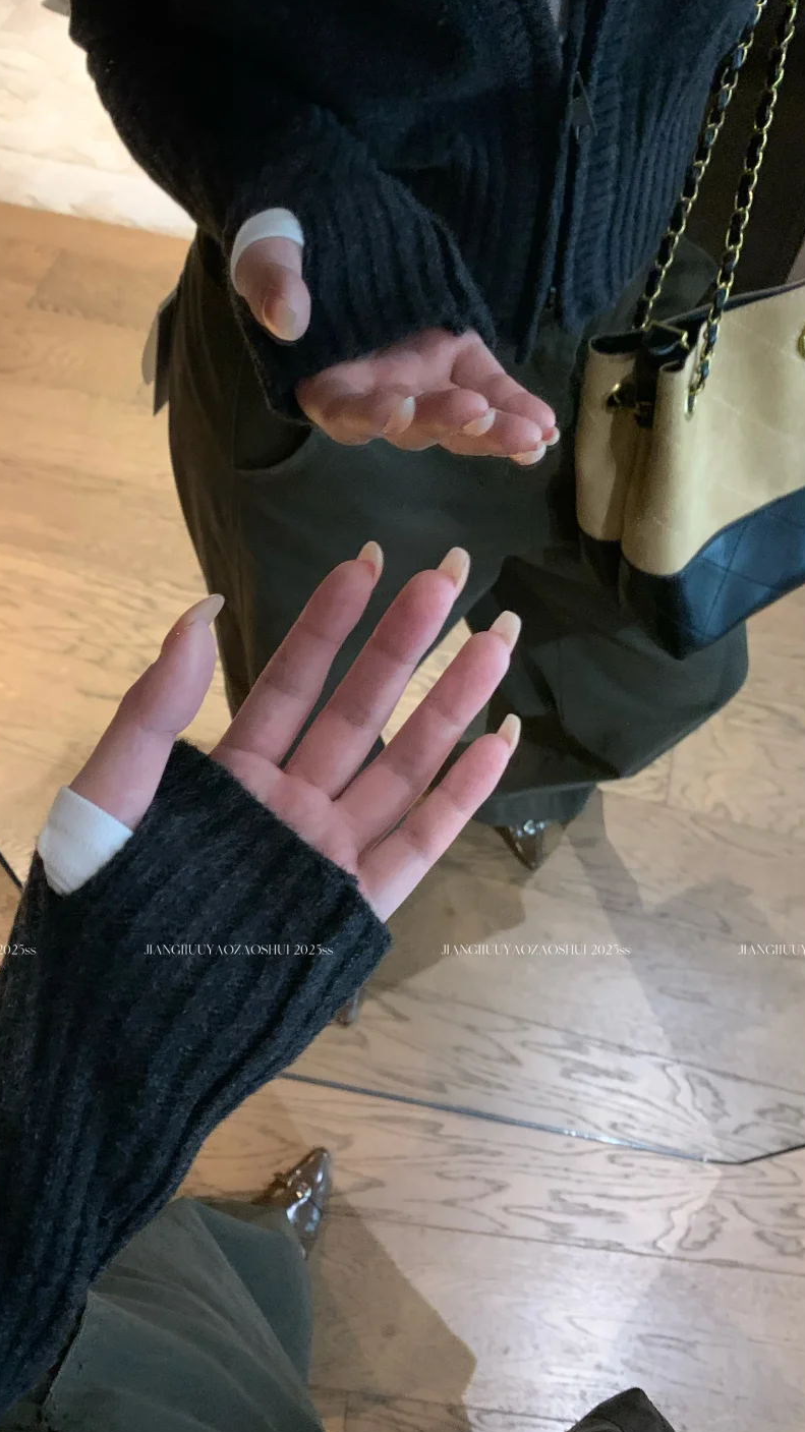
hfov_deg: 40.0
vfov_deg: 66.1
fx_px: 1101
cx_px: 327
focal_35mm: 29
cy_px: 713
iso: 640
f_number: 1.8
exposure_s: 1/30
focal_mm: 4.25
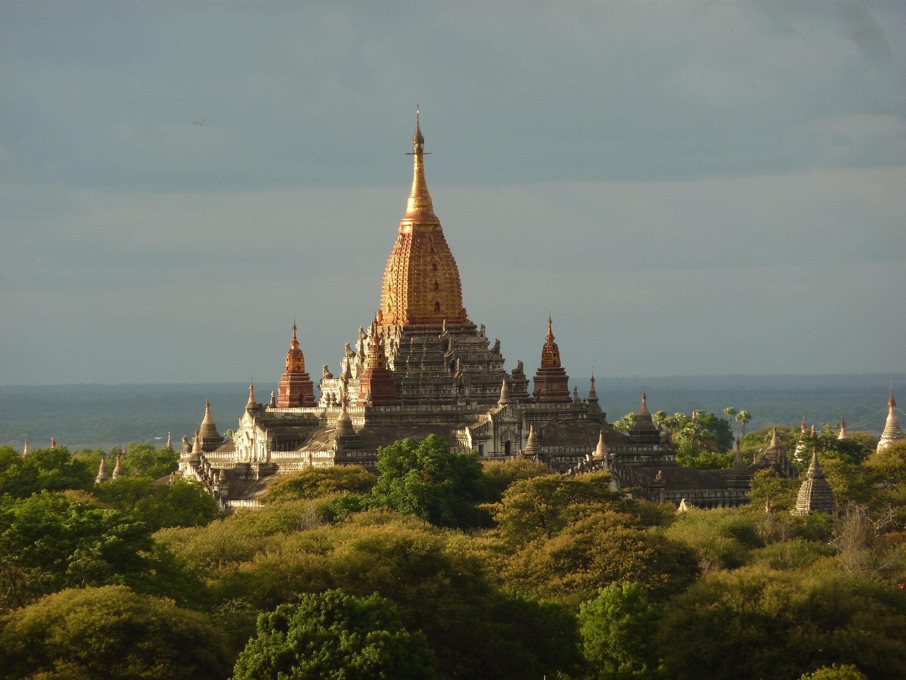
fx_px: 7852
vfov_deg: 5.0
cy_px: 340
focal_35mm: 300
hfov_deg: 6.6
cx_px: 453
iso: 80
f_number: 4.9
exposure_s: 1/160
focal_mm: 49.2
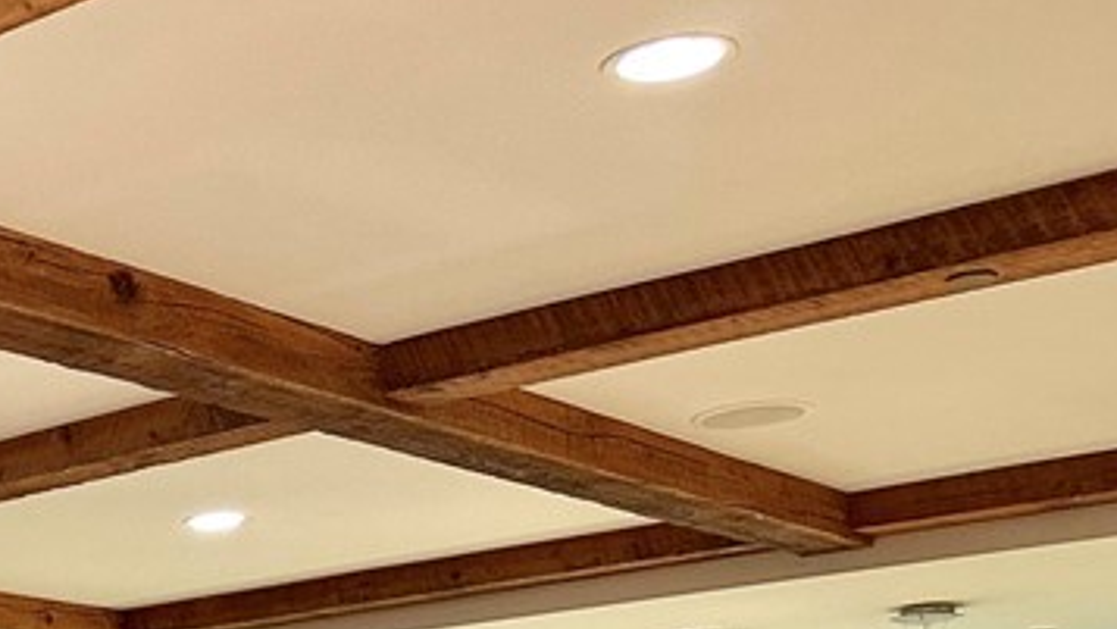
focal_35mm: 75
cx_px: -432
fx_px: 2222
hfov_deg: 23.9
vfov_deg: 14.6
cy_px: 1041
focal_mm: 6.86
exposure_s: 1/60
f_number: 1.78
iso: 250
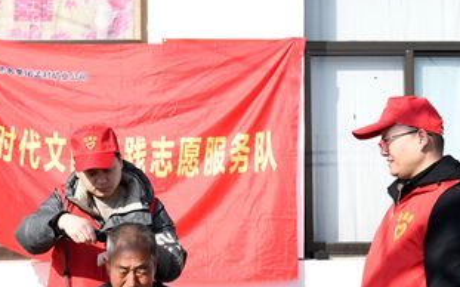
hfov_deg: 33.8
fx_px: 739
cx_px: 114
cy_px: 278
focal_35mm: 59
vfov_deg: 21.3
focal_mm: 30
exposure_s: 1/1250
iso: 3200
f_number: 18
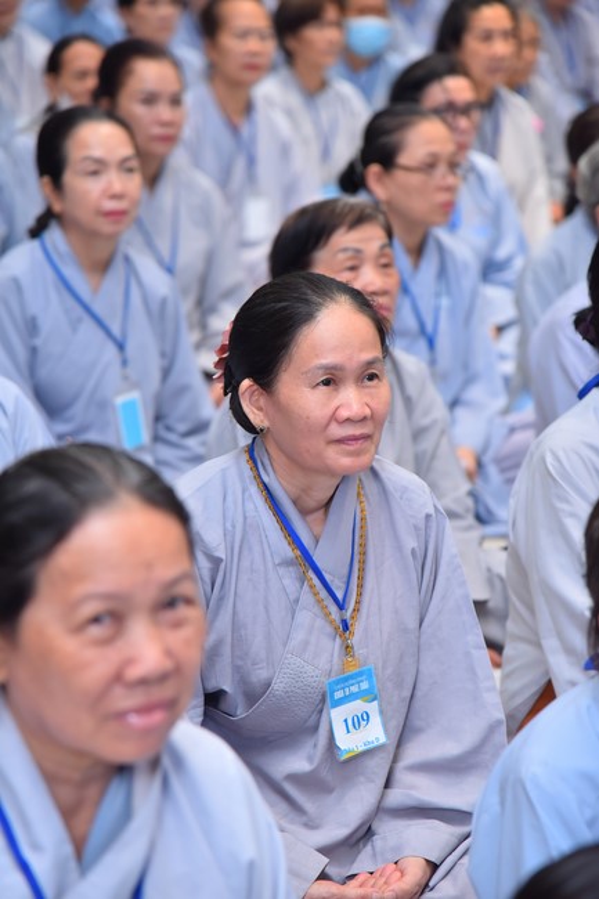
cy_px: 450
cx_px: 300
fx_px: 2996
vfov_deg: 17.1
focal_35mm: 120
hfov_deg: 11.4
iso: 1250
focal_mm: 120
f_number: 4.5
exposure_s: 1/100
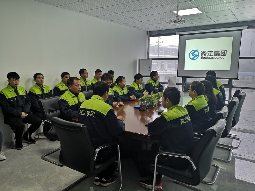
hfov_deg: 65.3
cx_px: 128
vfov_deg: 51.4
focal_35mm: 27
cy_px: 96
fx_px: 199
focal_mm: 3.95
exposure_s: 1/50
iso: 125
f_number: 1.8
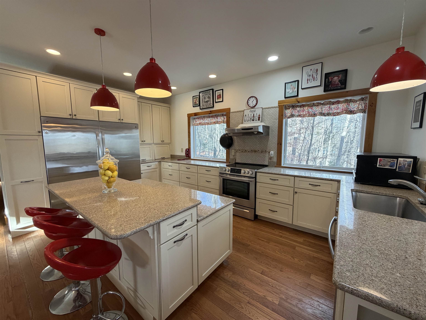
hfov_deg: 102.1
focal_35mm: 14
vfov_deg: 85.7
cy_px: 160
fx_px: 172
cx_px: 213
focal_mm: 2.22
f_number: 2.2
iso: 200
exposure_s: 1/120
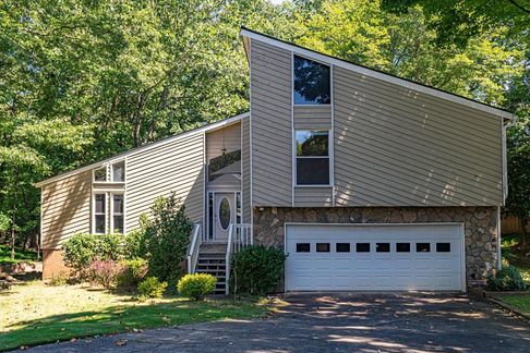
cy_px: 180
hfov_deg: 53.8
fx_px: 523
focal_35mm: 36
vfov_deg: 37.3
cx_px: 270
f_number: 8
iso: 200
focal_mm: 23
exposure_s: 1/100
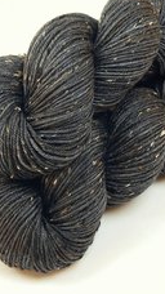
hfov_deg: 16.7
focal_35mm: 72
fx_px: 561
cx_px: 54
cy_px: 130
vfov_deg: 29.3
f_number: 3.6
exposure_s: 1/15
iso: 125
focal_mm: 7.7
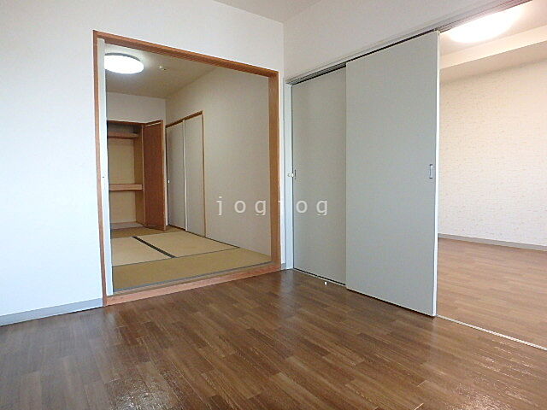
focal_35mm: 21
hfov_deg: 79.0
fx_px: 332
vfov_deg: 63.4
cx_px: 274
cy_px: 205
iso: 800
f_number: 3.5
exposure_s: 1/50
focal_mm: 3.7
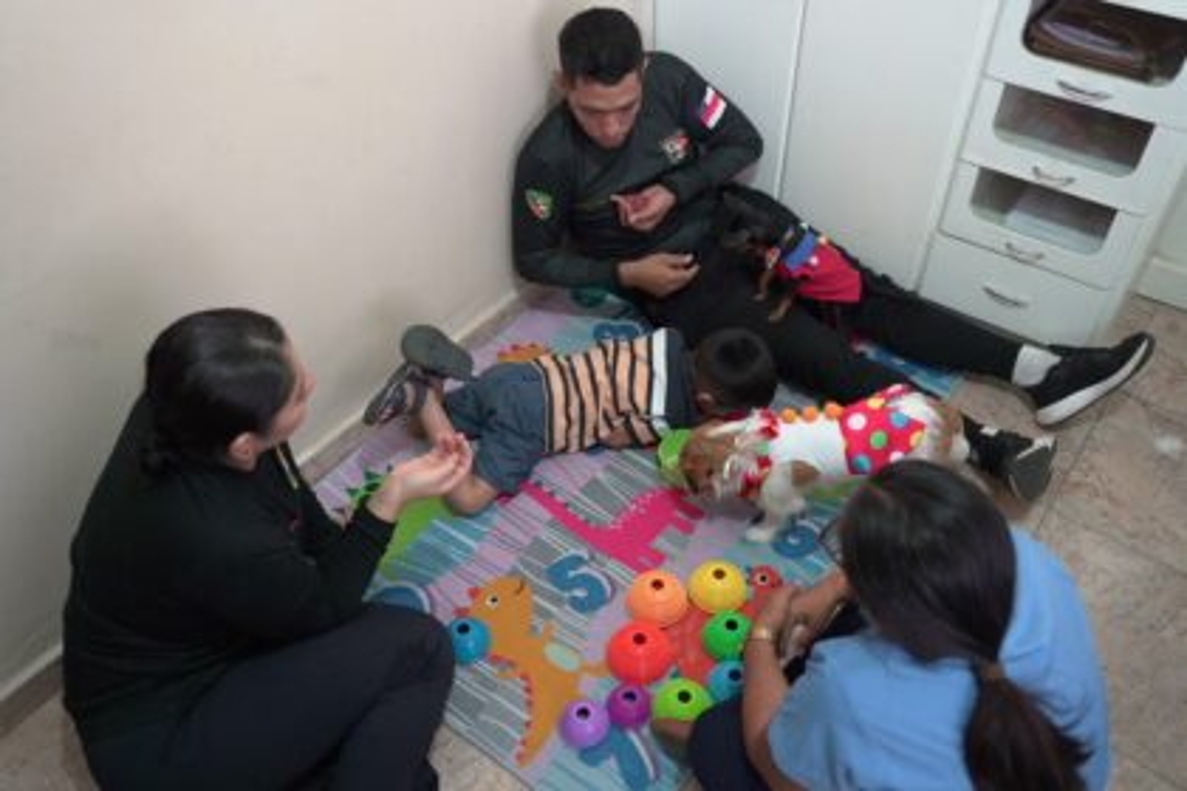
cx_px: 594
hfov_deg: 67.4
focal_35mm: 27
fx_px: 890
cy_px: 396
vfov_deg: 47.9
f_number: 1.8
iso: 1250
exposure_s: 1/100
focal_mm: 18
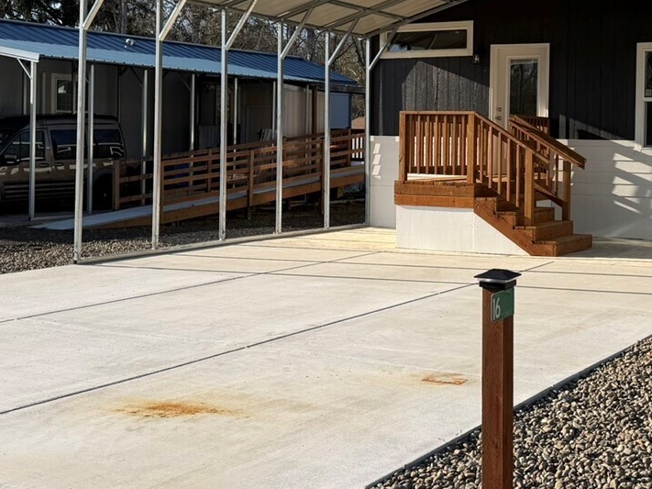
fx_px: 1017
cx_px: 467
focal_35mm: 54
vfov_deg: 26.8
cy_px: 149
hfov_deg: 35.0
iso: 80
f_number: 1.78
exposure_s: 1/3145
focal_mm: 6.76
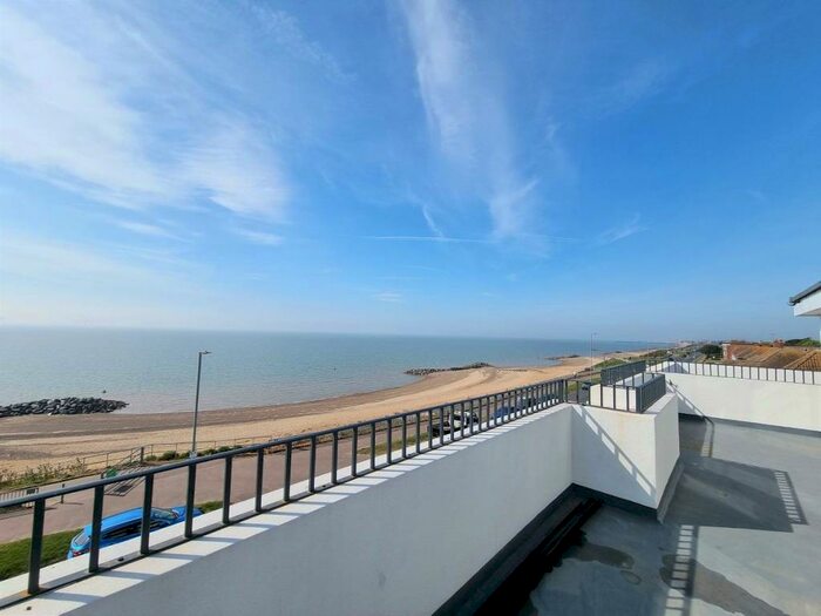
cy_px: 308
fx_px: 308
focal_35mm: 13
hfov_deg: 106.2
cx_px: 410
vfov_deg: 89.9
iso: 50
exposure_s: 1/3064
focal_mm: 2.2
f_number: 2.2
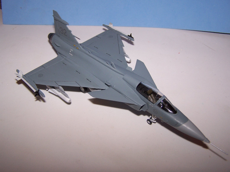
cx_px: 115
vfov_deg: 37.7
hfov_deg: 49.0
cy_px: 86
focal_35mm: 38
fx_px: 252
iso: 80
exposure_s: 1/60
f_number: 2.8
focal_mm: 6.3
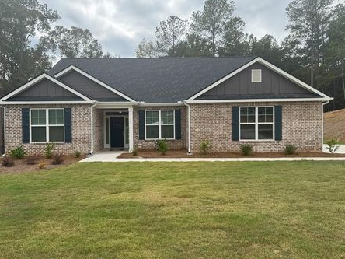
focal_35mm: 27
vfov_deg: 51.4
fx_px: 269
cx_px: 159
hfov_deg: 65.2
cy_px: 128
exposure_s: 1/2331
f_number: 1.78
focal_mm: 6.76
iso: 80
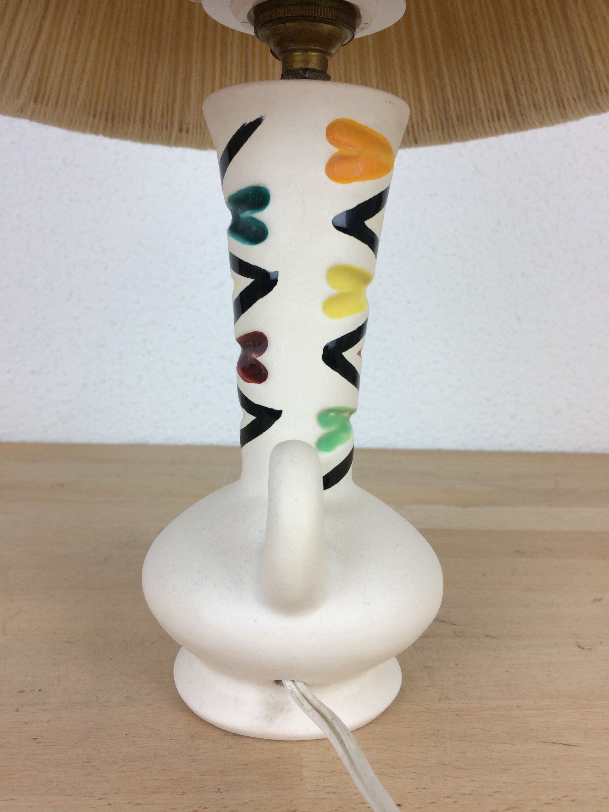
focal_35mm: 29
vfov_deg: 61.7
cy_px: 406
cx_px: 304
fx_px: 680
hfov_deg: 48.2
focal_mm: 4.15
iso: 50
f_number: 2.2
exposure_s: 1/100
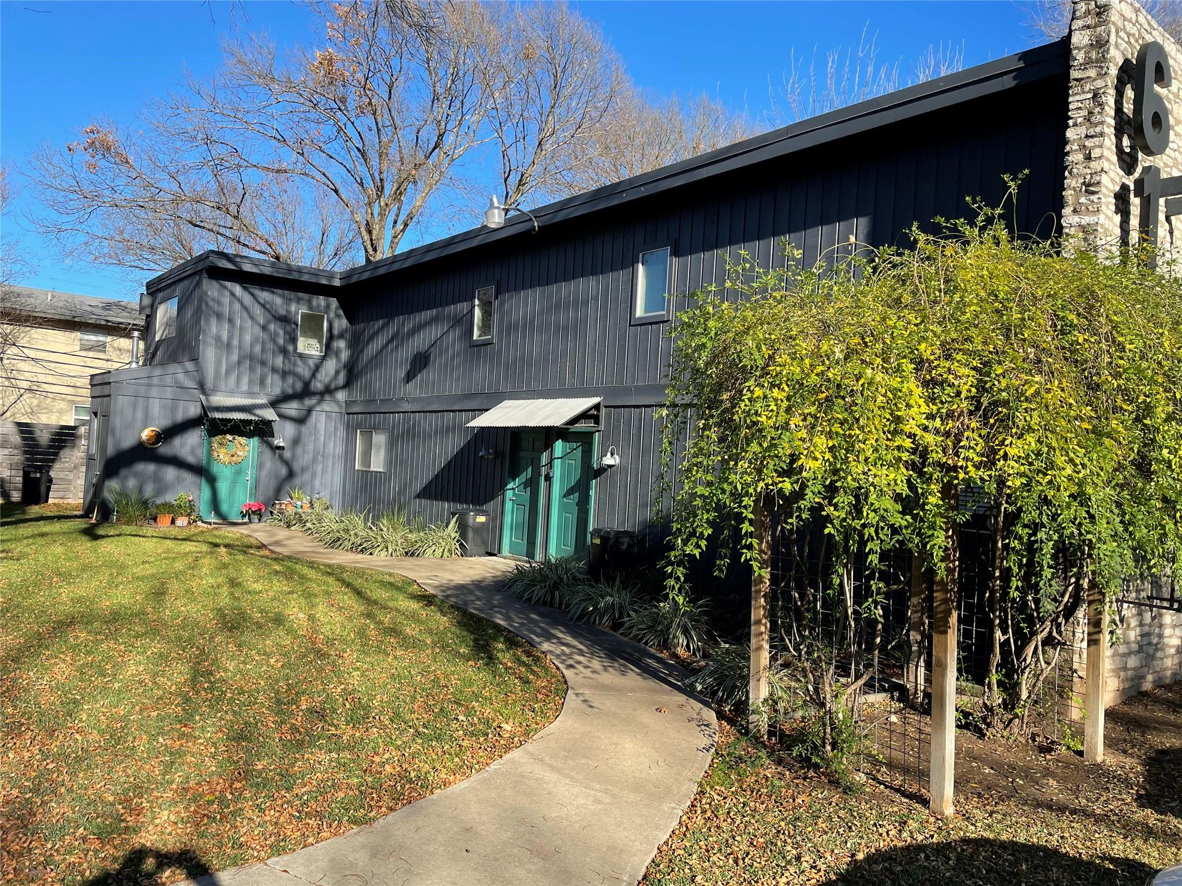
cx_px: 591
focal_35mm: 26
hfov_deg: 67.3
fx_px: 888
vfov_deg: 53.1
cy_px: 443
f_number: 1.6
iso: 32
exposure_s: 1/1435
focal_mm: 4.2
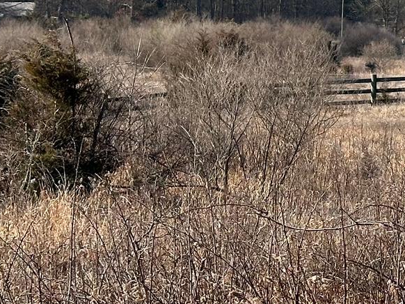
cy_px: -45
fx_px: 1976
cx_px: 569
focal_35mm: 169
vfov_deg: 8.7
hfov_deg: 11.3
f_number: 1.78
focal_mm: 6.86
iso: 64
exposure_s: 1/4016
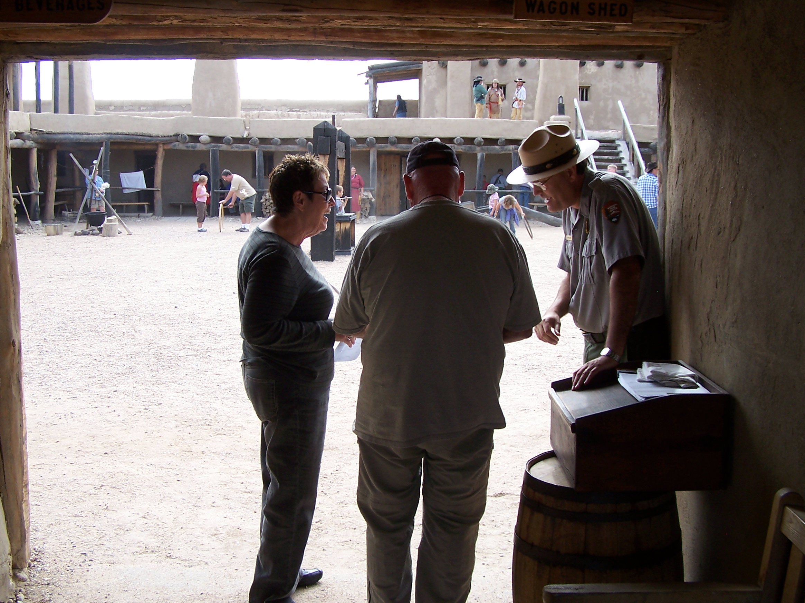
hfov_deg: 44.8
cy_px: 272
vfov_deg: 34.3
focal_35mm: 42
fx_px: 977
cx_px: 384
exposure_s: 1/250
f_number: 2.8
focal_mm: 6.3
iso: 80
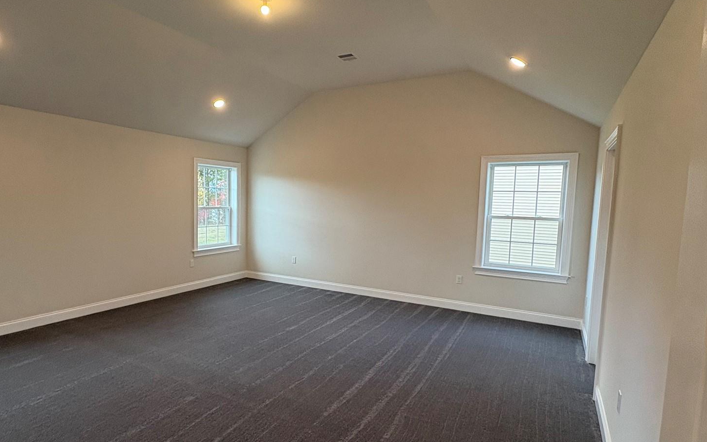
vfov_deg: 57.2
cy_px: 236
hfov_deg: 82.0
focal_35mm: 21
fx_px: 405
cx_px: 319
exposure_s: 1/120
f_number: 2.2
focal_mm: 2.22
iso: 160
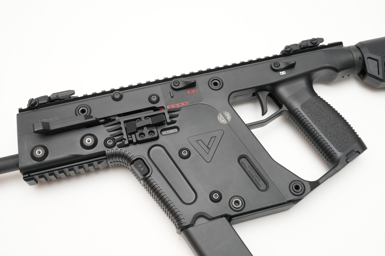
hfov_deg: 45.4
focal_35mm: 43
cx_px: 192
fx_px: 460
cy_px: 128
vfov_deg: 31.2
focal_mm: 43
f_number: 20
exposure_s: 1/60
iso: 1600
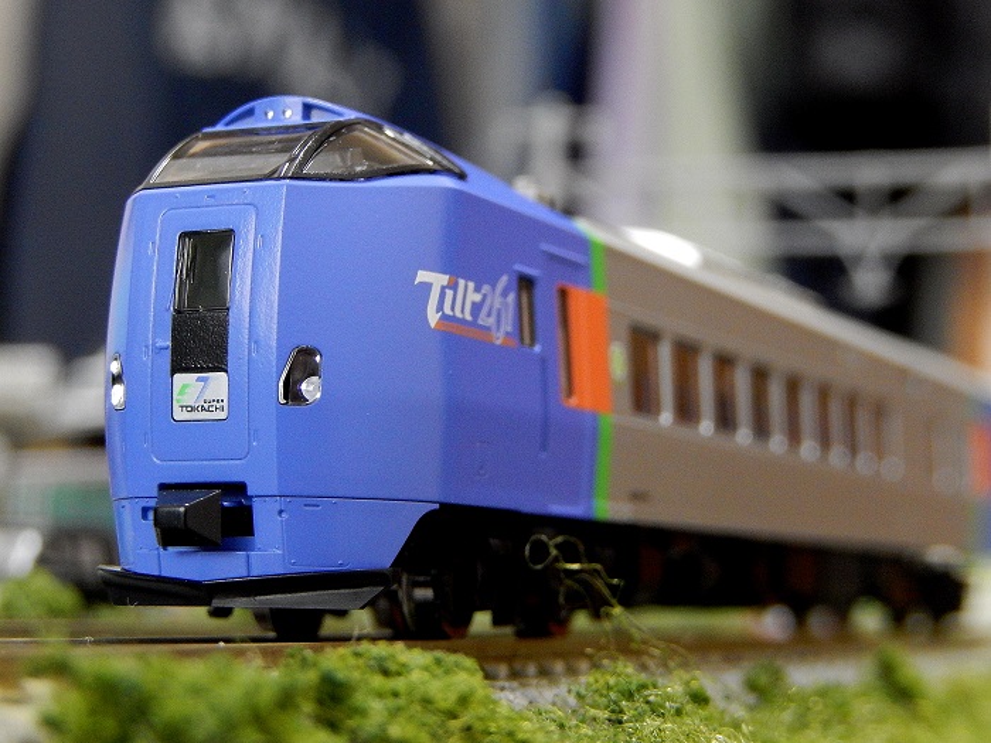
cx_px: 496
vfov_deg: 15.6
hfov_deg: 20.7
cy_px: 372
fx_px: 2720
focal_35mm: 95
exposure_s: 1/10
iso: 800
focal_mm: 17
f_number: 5.2
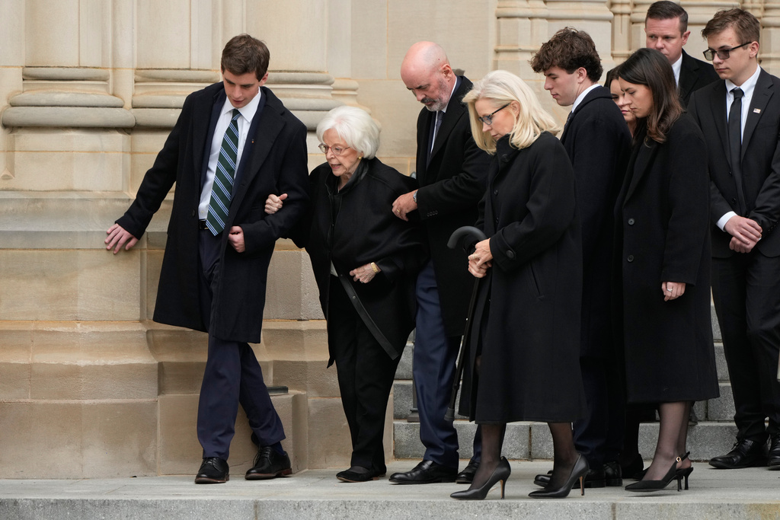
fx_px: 6956
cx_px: 390
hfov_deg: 6.4
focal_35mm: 321
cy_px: 260
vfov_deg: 4.3
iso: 1600
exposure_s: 1/800
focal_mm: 321
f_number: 5.6
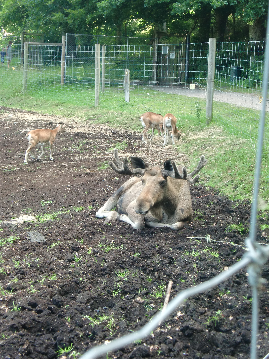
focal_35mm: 73
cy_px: 180
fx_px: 756
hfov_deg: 20.2
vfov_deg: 26.7
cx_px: 134
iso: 125
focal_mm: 13.02
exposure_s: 1/80
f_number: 4.7
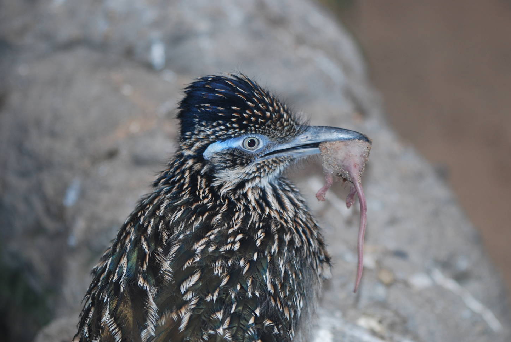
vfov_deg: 7.5
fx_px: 2601
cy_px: 178
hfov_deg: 11.2
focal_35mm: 183
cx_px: 282
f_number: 4.2
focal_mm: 110
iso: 200
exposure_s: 1/60
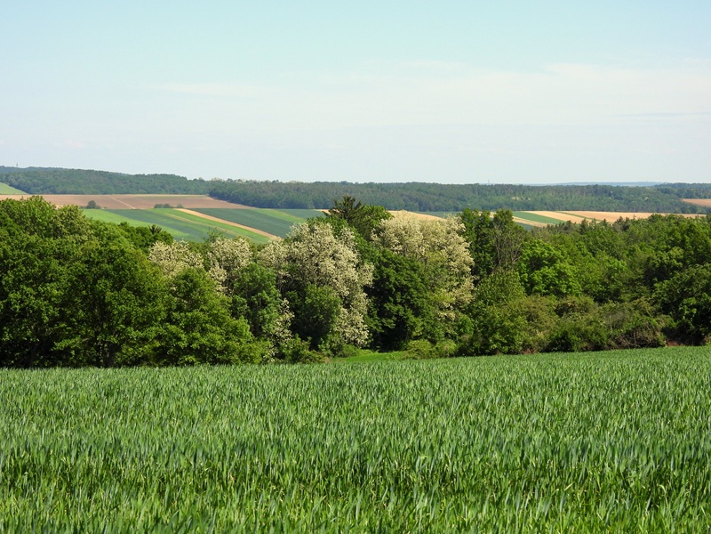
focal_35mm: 95
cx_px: 356
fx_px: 1951
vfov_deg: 15.6
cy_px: 267
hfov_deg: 20.7
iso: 100
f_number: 4
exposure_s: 1/1250
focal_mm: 17
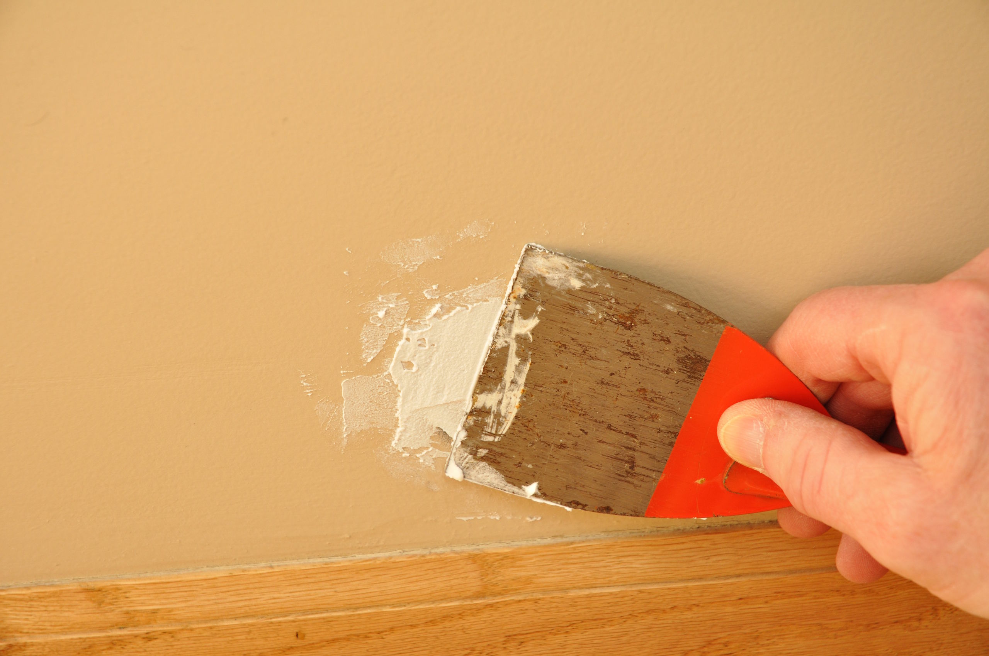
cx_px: 494
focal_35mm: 105
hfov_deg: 19.5
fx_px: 2881
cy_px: 328
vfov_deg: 13.0
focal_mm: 70
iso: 250
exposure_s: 1/25
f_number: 8
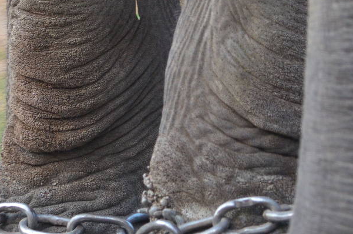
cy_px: 158
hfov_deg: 3.8
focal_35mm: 539
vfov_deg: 2.5
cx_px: 143
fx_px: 5277
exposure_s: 1/160
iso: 1250
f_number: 4.8
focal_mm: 135
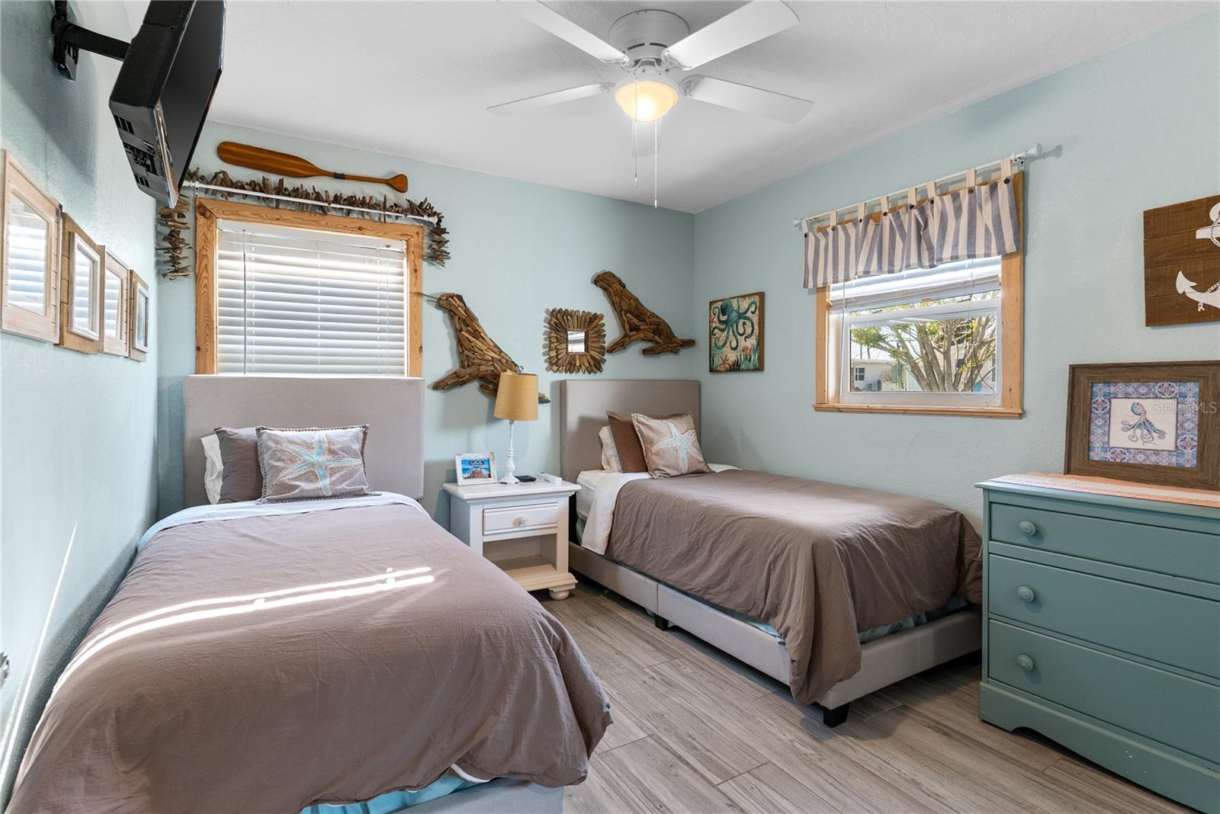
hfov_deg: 93.3
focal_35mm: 17
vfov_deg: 70.5
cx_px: 610
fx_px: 576
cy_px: 407
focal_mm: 17
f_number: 8
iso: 400
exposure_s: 1/2
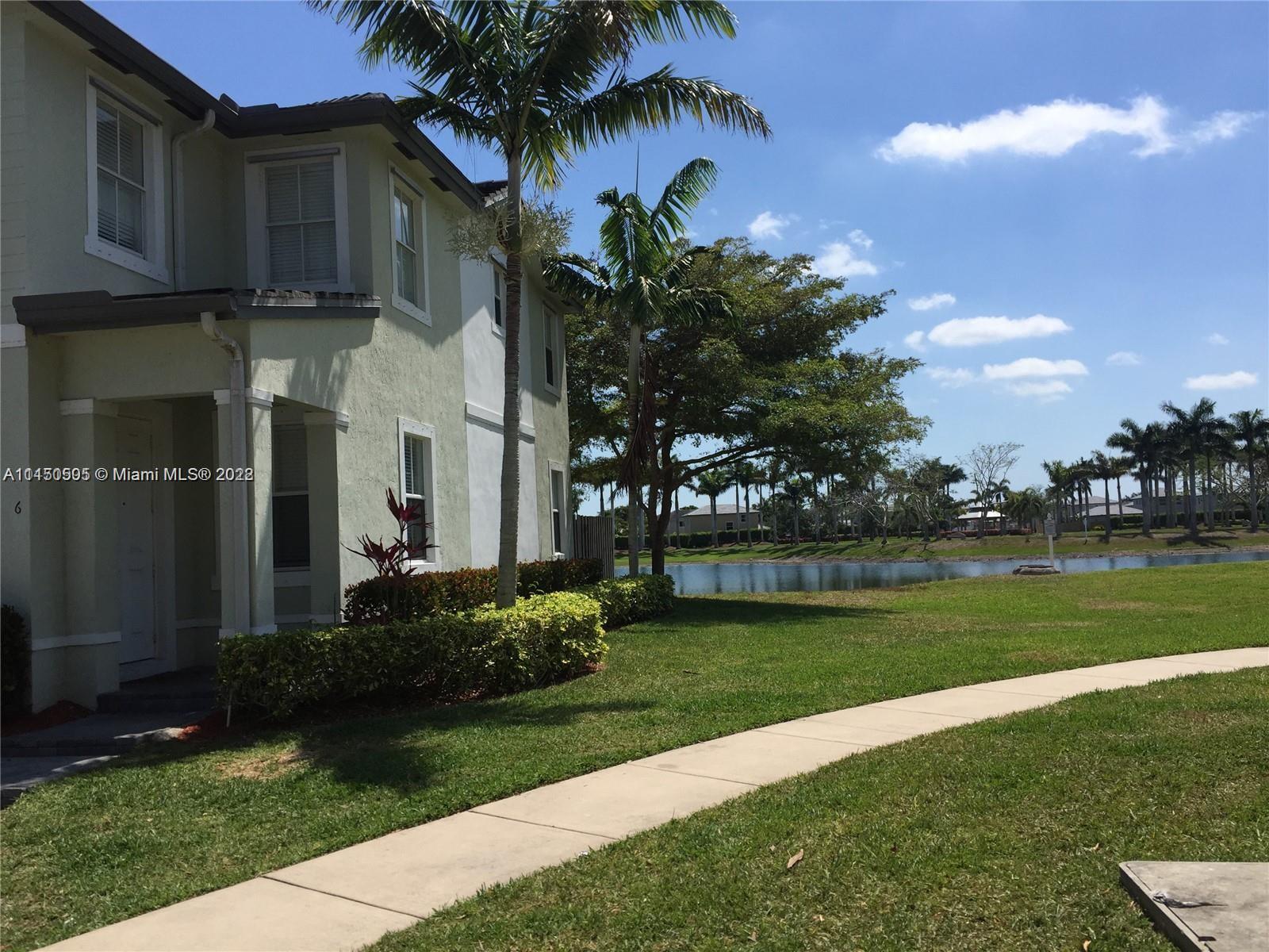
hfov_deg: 61.7
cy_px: 476
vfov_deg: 48.2
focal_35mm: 29
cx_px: 634
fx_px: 1063
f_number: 2.2
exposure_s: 1/3049
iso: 32
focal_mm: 4.15
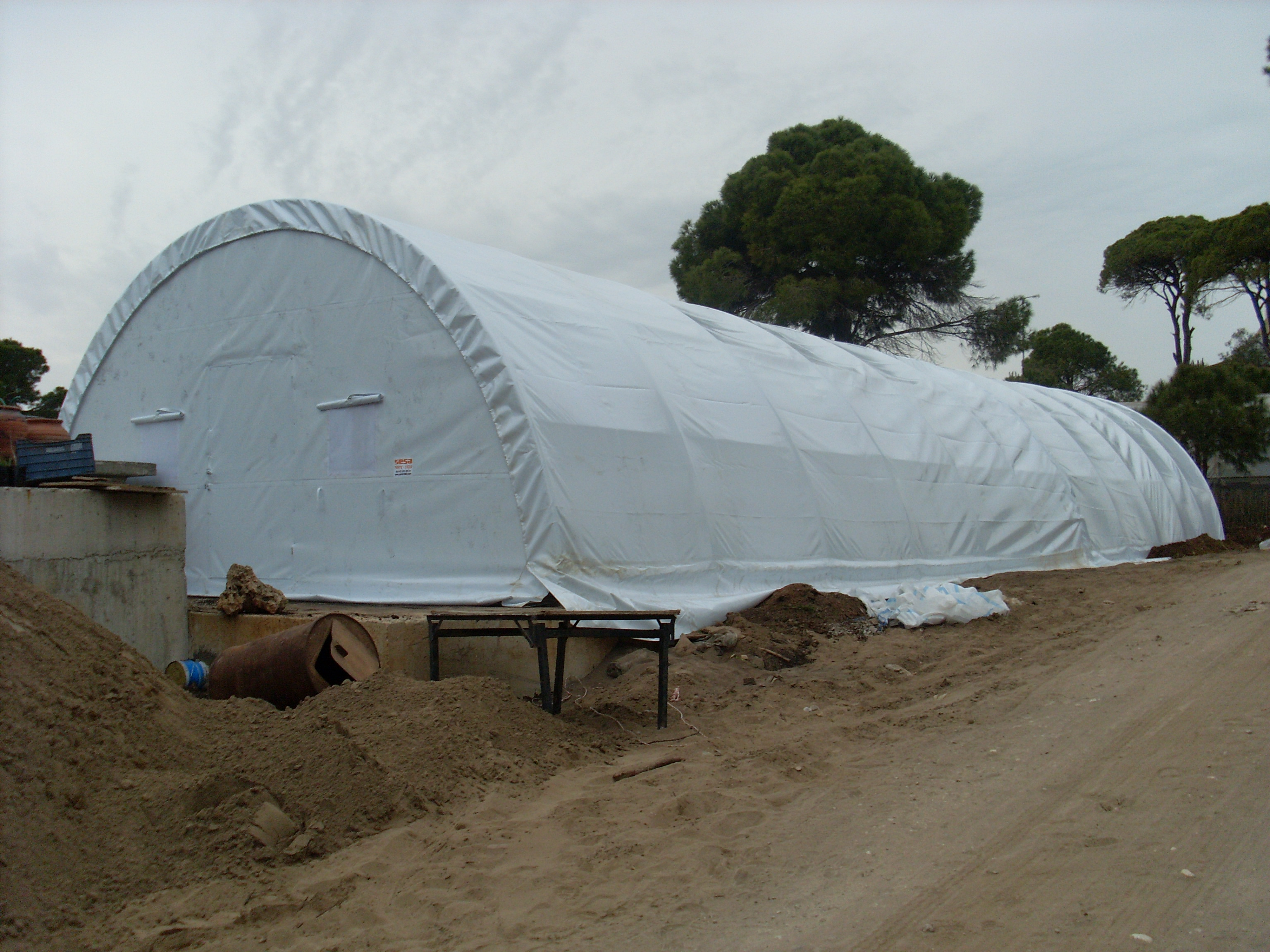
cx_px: 635
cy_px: 476
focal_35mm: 38
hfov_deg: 49.0
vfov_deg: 37.7
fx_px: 1394
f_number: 7.7
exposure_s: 1/180
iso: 80
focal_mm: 6.3
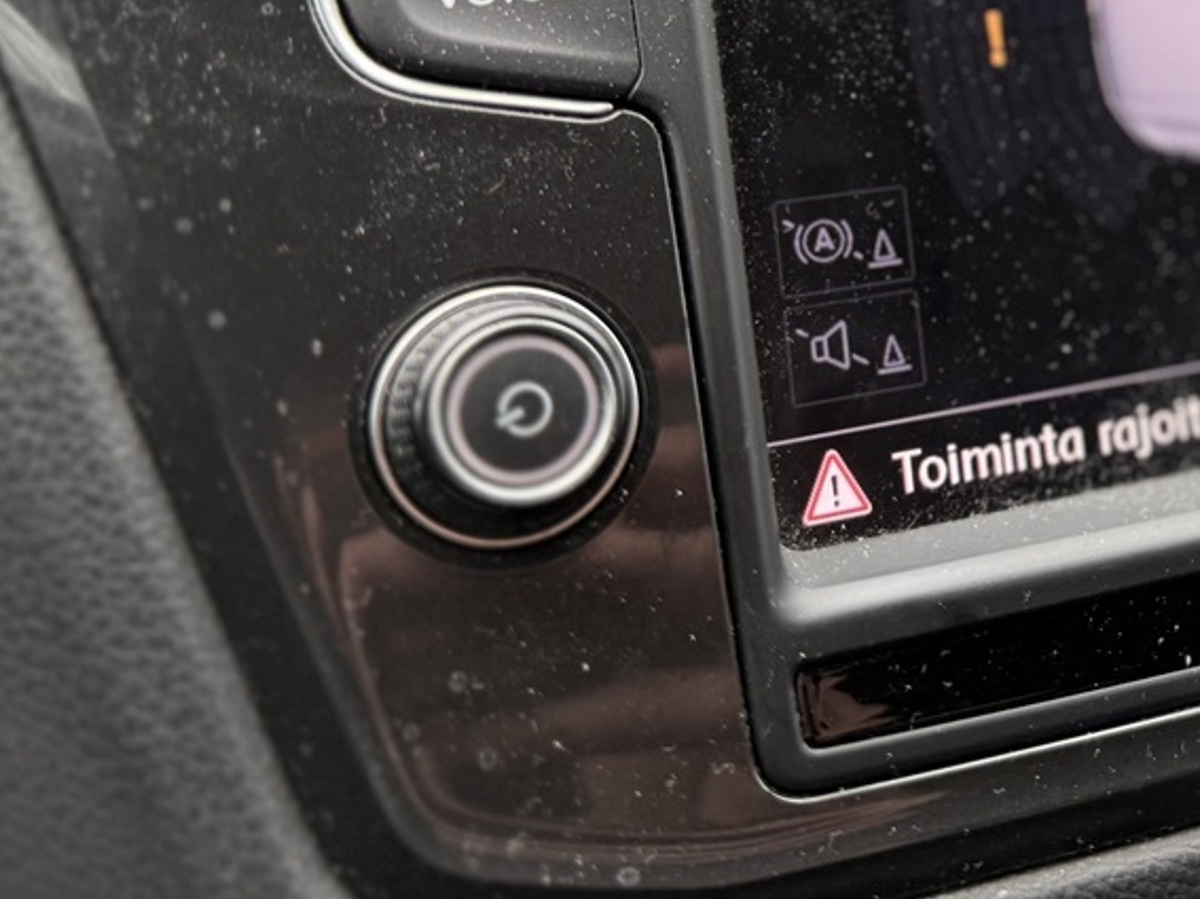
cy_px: -93
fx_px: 2114
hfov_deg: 28.8
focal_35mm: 61
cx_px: 1310
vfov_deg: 22.6
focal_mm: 6.76
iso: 200
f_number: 1.78
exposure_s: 1/92
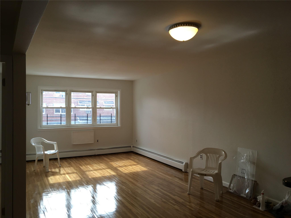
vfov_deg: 48.2
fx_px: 244
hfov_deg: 61.7
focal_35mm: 29
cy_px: 109
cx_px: 146
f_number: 2.2
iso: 40
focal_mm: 4.15
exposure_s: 1/120
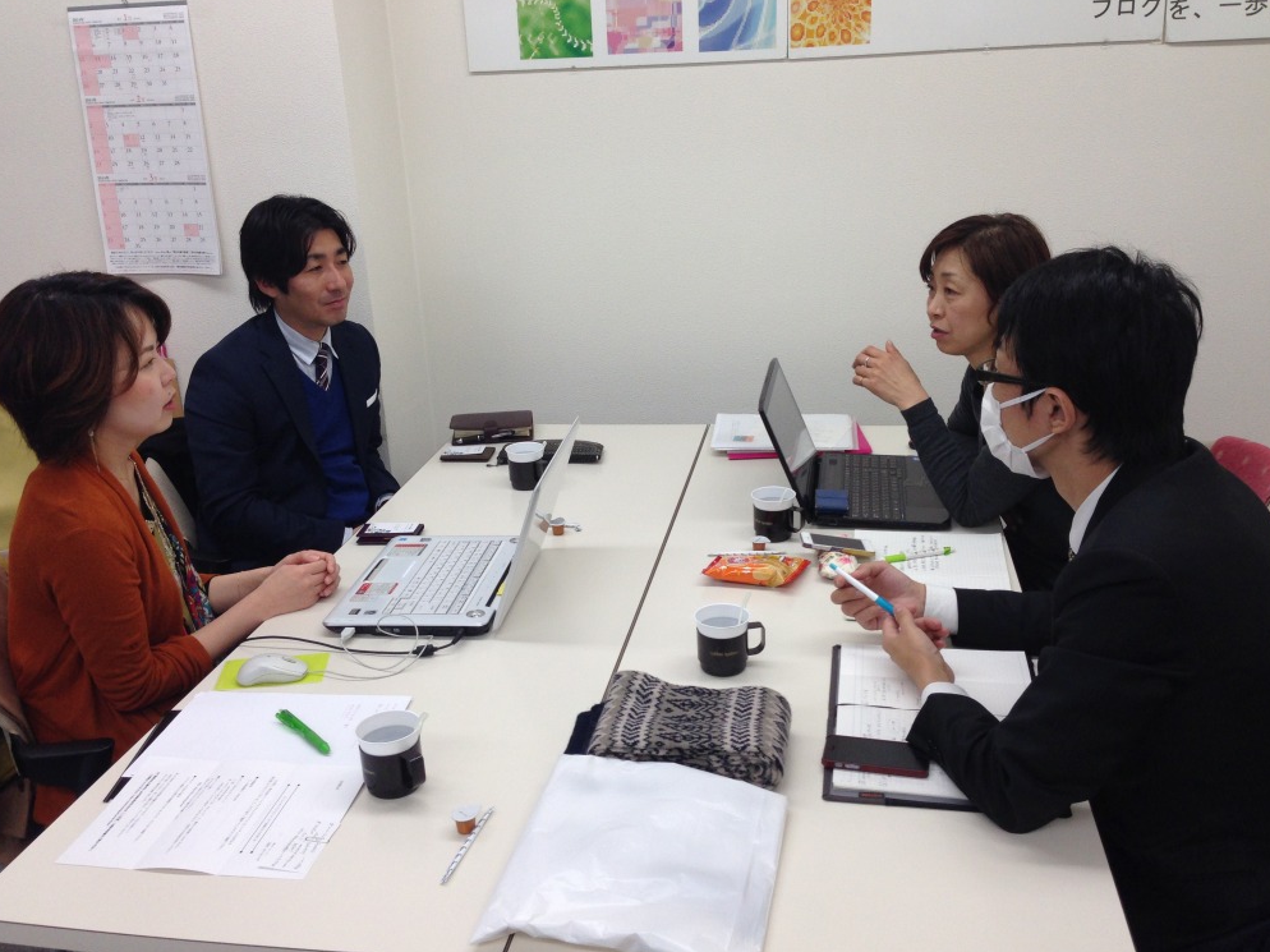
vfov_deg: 41.8
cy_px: 484
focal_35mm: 34
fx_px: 1247
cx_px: 630
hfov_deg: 54.0
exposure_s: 1/120
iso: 80
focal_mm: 4.12
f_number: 2.4
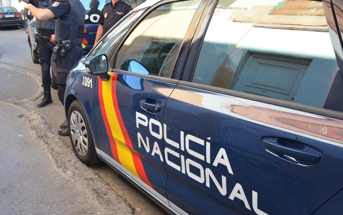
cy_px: 115
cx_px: 172
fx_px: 318
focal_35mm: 34
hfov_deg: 56.7
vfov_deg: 37.3
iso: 280
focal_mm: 22
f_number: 5.6
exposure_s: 1/125
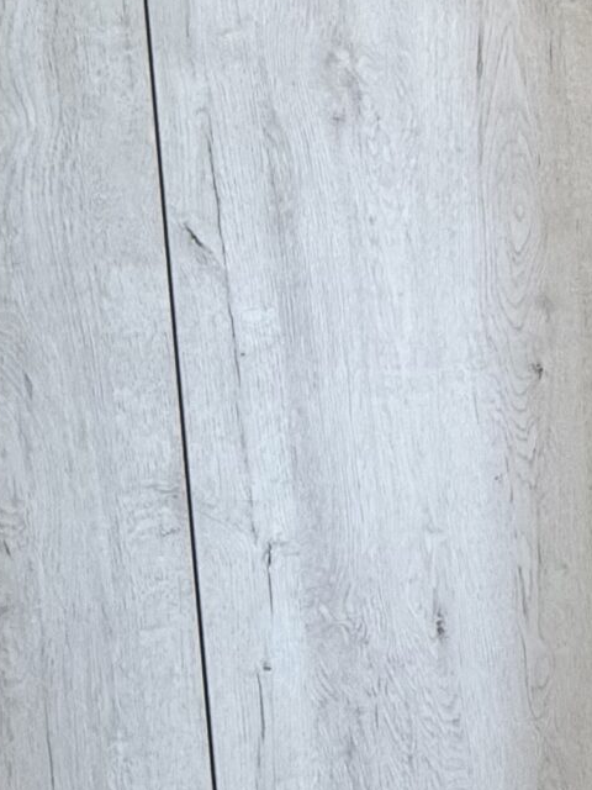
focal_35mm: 56
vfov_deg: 34.3
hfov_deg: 21.5
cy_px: 322
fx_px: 1277
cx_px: 911
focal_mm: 2.22
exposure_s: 1/100
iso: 250
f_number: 2.2
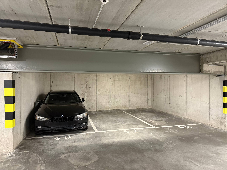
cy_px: 85
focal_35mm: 24
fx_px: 157
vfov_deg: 56.8
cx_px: 114
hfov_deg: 71.6
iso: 640
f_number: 1.78
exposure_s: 1/33
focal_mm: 6.76
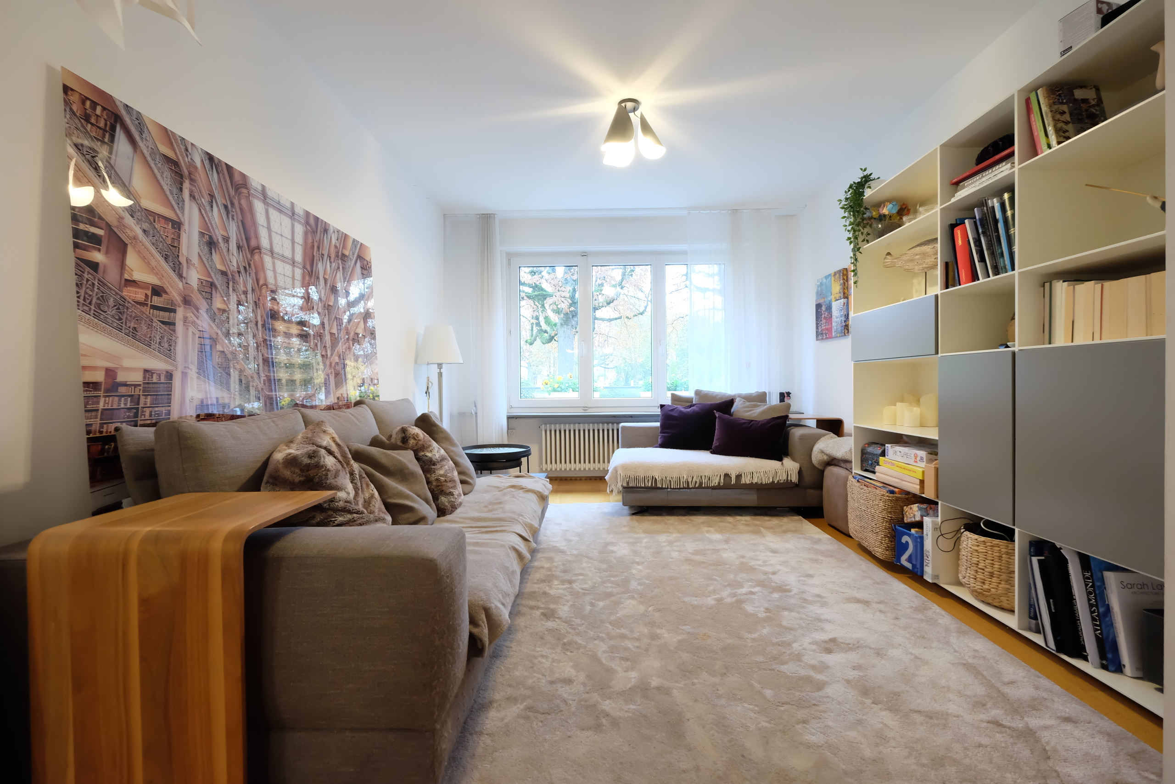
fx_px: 490
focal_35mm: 15
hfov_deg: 100.4
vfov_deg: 77.3
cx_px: 588
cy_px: 392
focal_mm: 10
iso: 2000
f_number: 4
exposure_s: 1/30
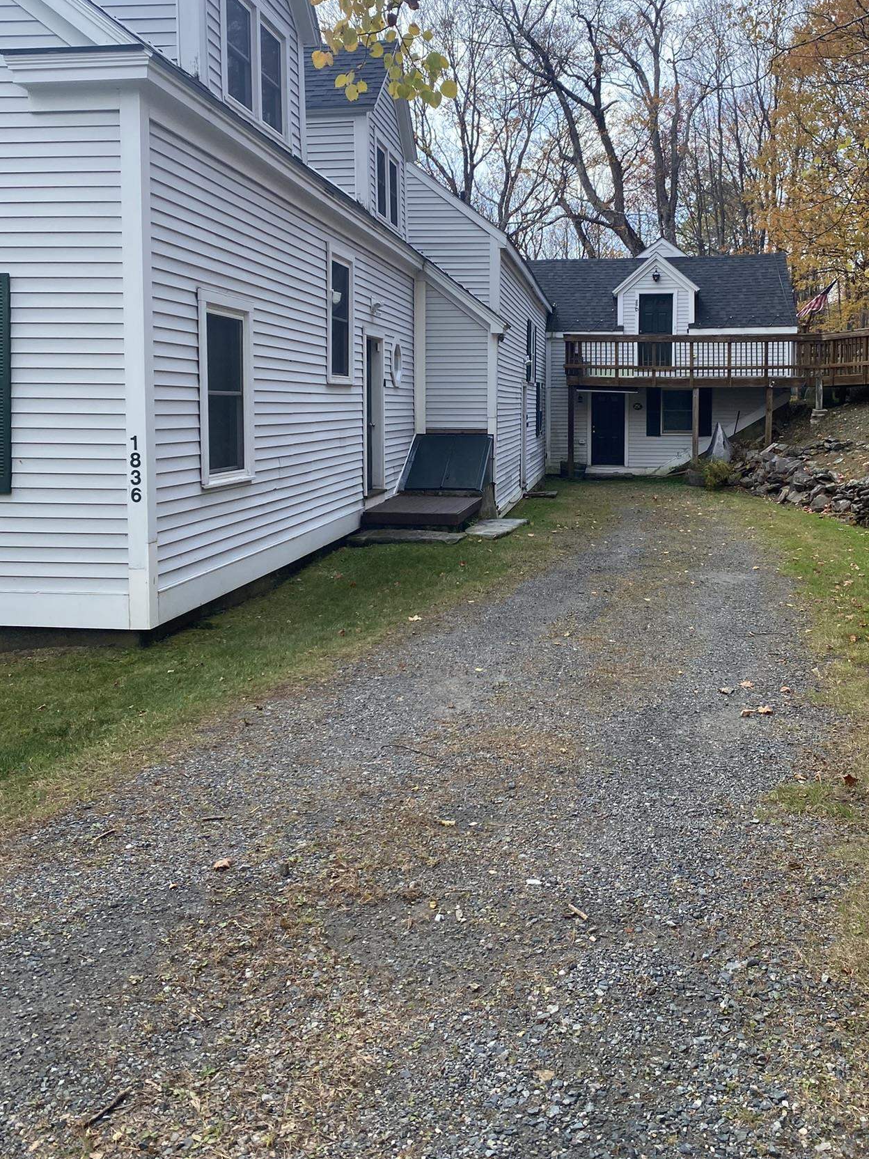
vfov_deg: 56.3
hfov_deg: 44.0
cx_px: 512
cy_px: 455
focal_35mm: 32
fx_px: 1071
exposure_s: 1/957
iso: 32
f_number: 1.8
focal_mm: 4.25
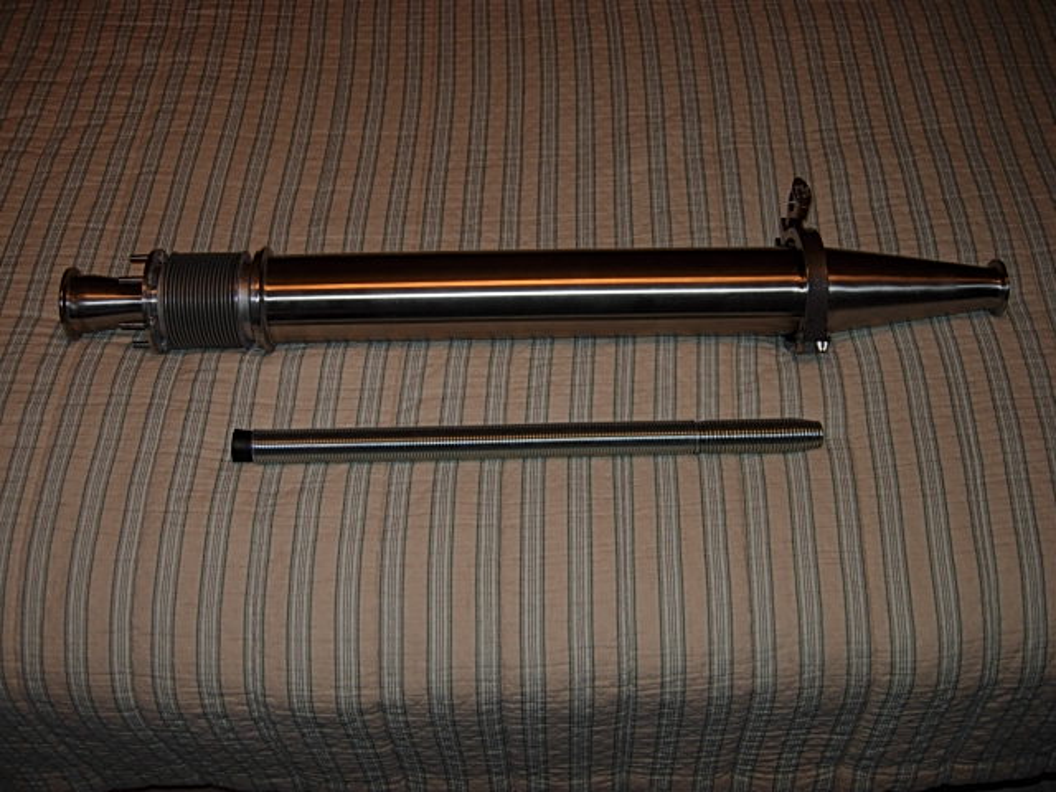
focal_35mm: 36
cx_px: 528
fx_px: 1098
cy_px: 396
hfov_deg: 51.4
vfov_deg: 39.7
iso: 50
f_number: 2.7
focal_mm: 7.5
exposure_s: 1/45.2
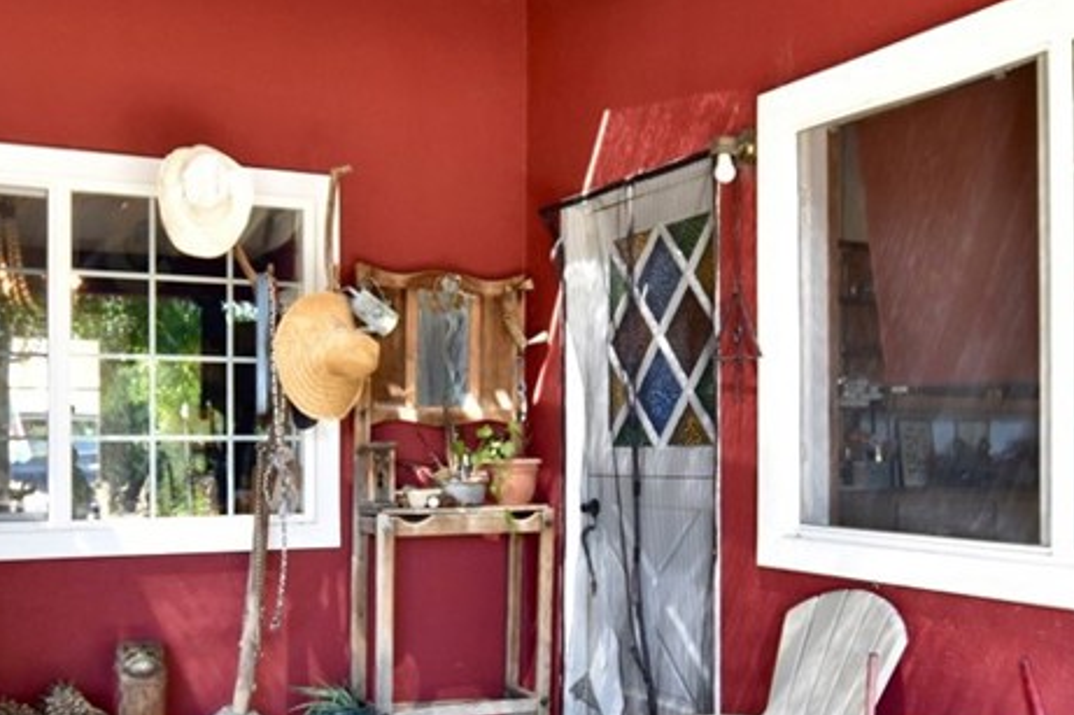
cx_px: 496
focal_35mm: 40
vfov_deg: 33.2
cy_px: 455
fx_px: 1193
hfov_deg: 48.4
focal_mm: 12
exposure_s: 1/80
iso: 400
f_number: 4.5
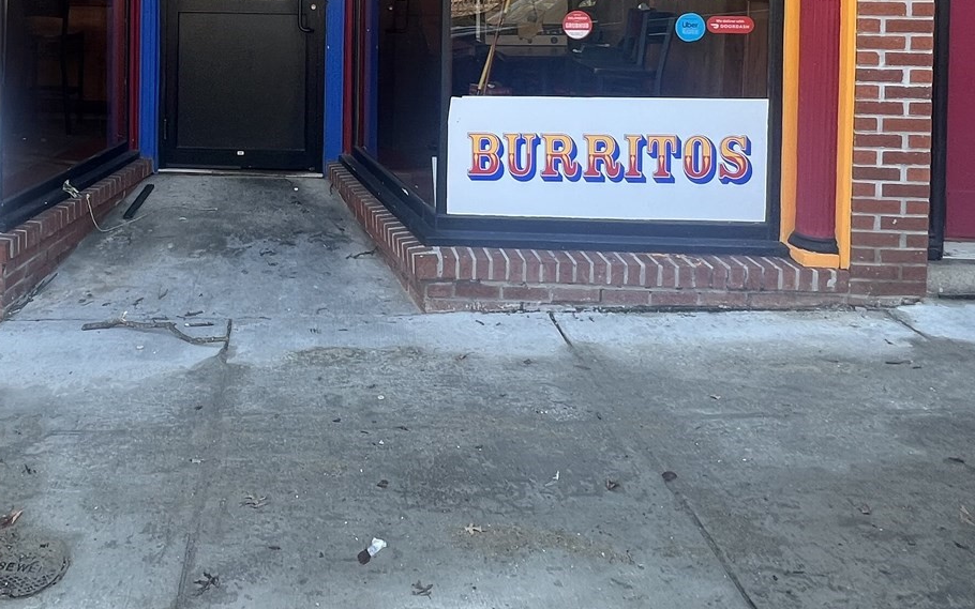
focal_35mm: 31
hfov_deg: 58.6
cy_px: -25
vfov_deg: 35.9
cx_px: 264
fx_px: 824
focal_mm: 1.57
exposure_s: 1/99
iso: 32
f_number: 1.8
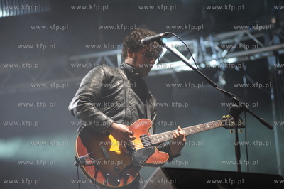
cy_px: 94
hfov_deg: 13.3
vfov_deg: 8.8
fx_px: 1222
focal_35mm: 155
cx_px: 142
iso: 800
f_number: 4
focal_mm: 155
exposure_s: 1/200
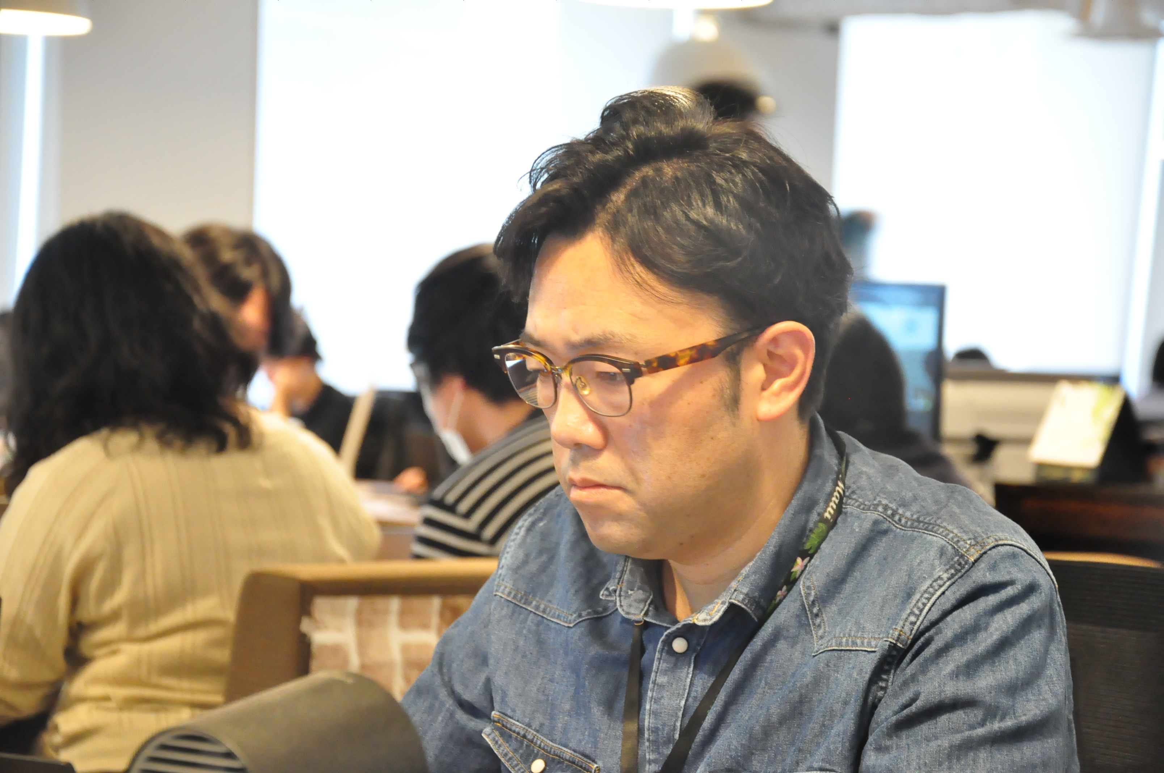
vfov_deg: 11.4
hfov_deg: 17.1
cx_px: 582
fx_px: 3875
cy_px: 386
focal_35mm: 120
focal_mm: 80
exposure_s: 1/30
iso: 3200
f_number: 5.3
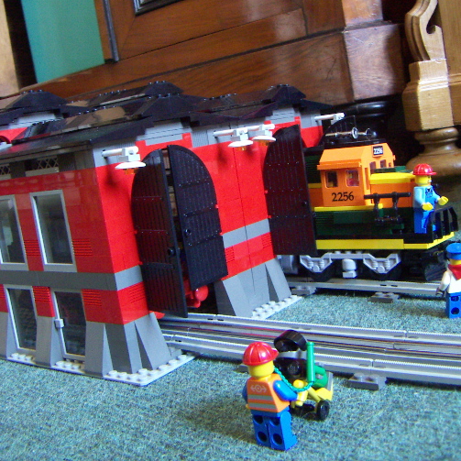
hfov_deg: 39.2
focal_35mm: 43
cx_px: 224
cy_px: 229
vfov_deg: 39.2
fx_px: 648
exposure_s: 1/20
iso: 200
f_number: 2.8
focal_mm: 4.7
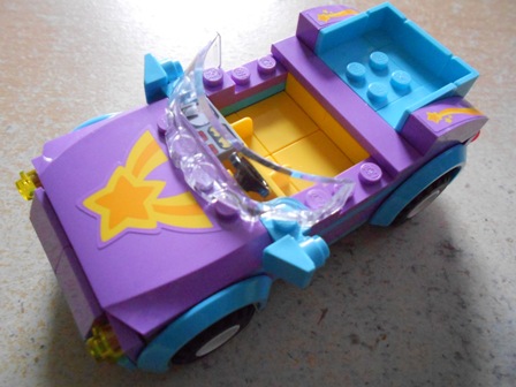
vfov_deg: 53.1
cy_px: 194
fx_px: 388
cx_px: 258
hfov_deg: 67.3
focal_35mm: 26
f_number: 3.2
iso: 800
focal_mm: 4.6
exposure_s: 1/10
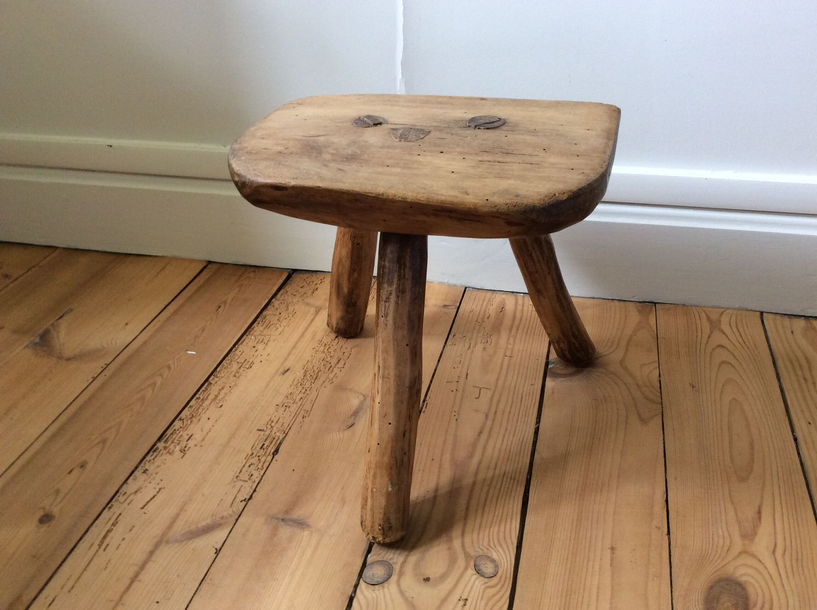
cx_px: 408
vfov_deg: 44.1
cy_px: 305
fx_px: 754
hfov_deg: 56.9
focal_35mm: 32
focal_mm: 3.3
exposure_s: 1/25
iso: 80
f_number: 2.4
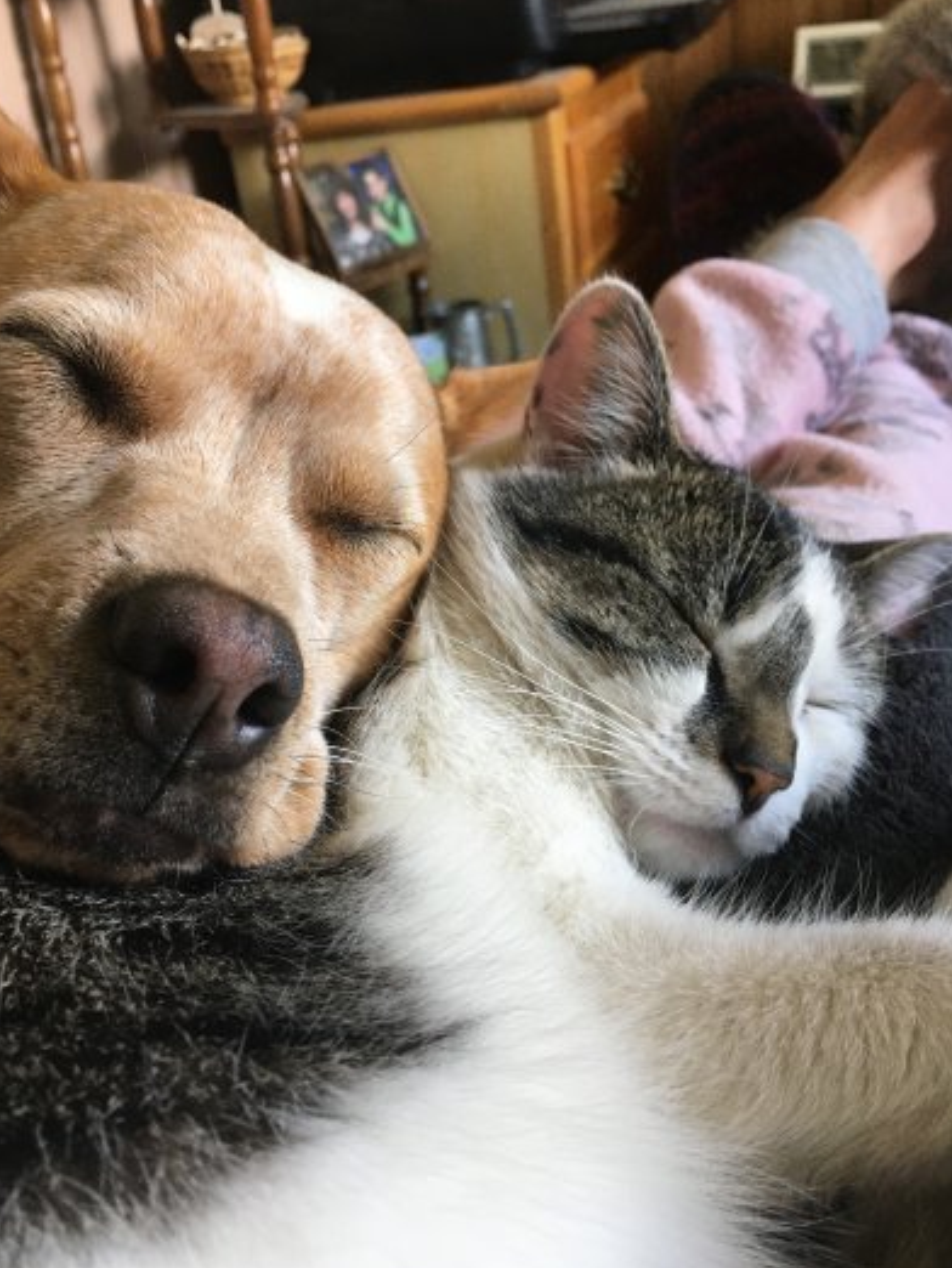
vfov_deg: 53.9
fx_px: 1246
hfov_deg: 41.7
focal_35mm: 34
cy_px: 605
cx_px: 402
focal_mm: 4.15
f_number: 2.2
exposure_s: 1/30
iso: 40
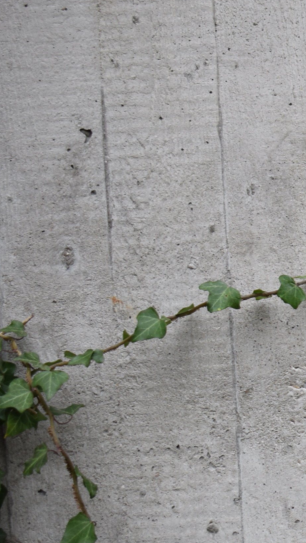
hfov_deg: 9.2
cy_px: 384
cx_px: 700
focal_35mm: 120
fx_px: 1732
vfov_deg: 17.8
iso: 400
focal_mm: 28
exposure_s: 1/100
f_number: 5
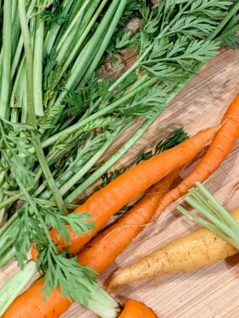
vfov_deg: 27.9
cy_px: 12
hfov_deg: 22.3
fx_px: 606
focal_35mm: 66
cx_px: 128
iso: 488
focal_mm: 6.9
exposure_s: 1/60
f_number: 1.68
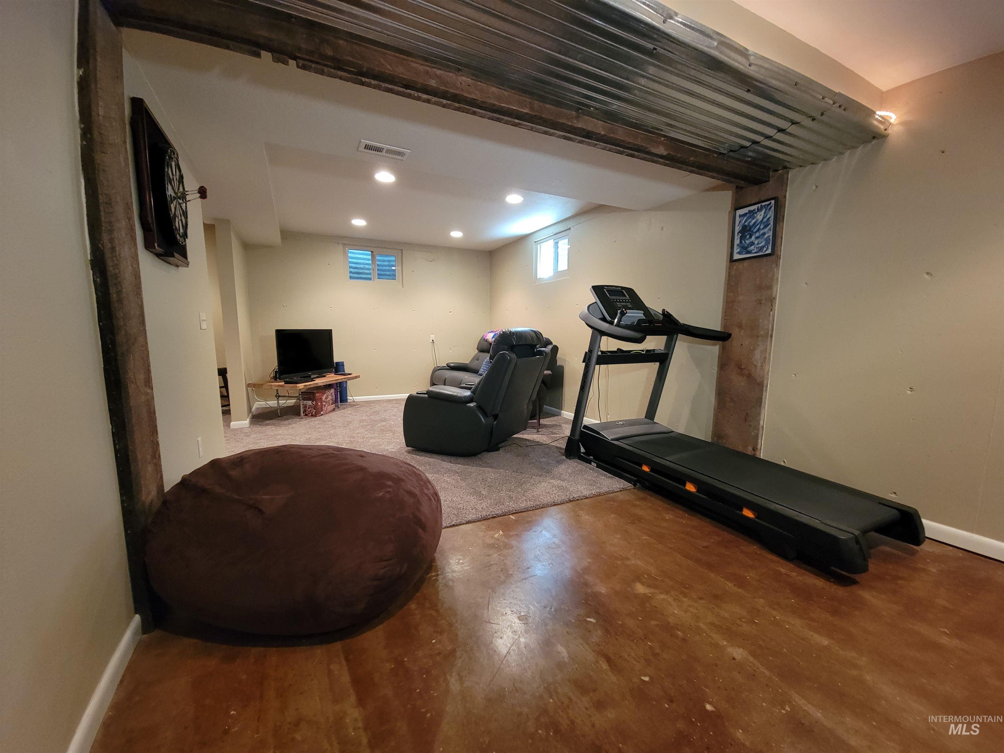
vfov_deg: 89.9
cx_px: 502
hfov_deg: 106.2
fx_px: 377
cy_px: 376
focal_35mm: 13
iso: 640
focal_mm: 2.2
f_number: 2.2
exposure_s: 1/24
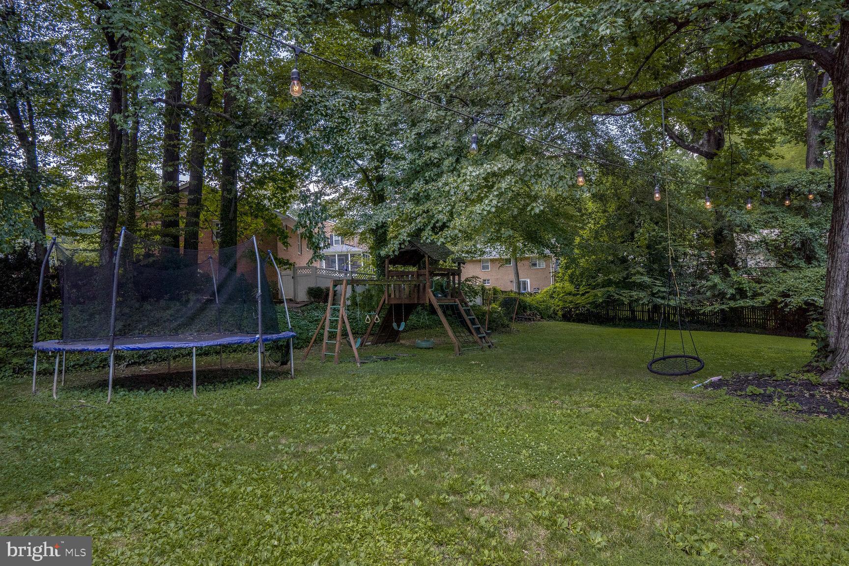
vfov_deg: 61.9
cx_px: 424
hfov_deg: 84.0
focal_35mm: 20
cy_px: 283
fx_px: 472
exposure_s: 1/640
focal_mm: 20
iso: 800
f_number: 8
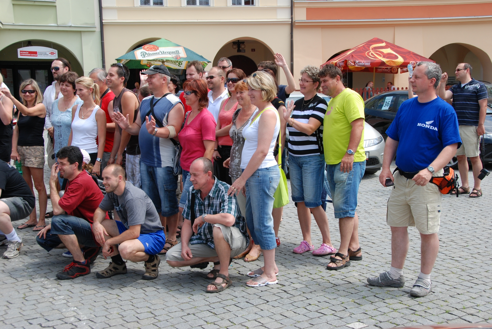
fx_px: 698
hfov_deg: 38.8
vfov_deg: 26.6
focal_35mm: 51
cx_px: 246
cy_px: 164
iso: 200
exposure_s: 1/320
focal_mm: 34
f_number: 8
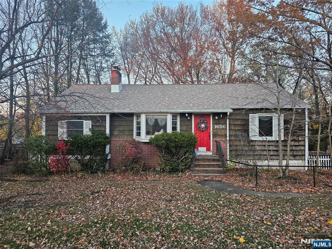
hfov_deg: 73.9
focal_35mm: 23
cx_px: 166
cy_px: 124
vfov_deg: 58.9
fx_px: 221
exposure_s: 1/180
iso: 200
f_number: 1.7
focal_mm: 6.3
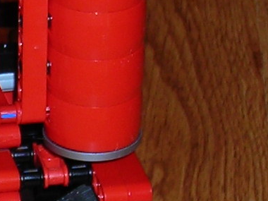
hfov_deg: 7.6
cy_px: 188
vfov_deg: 5.7
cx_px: -83
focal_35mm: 259
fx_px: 2005
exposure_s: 1/60.1
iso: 50
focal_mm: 6.3
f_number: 3.2
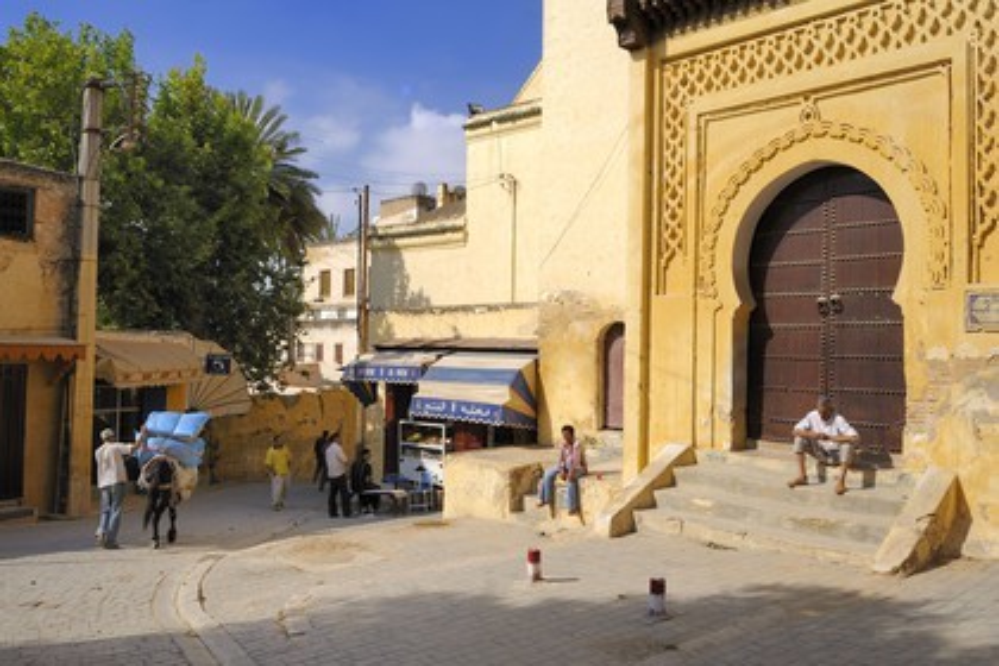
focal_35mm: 29
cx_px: 500
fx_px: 805
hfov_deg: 63.7
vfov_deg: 45.0
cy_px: 333
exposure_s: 1/160
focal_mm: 29
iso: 200
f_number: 16
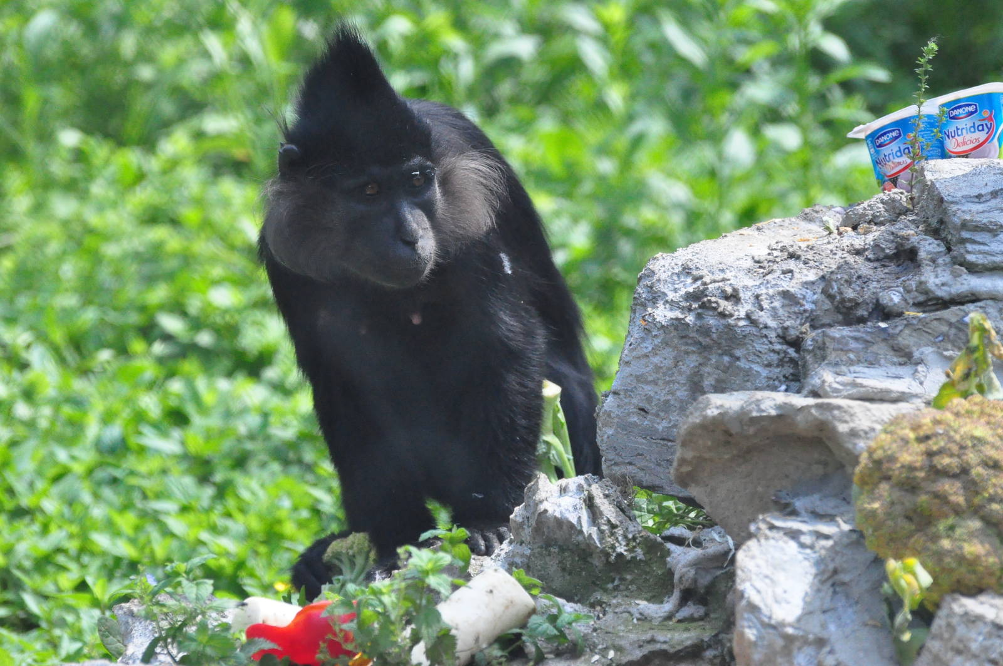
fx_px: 7723
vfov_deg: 4.9
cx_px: 502
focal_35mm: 278
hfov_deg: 7.4
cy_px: 333
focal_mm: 185
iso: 3200
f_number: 6.3
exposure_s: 1/2500
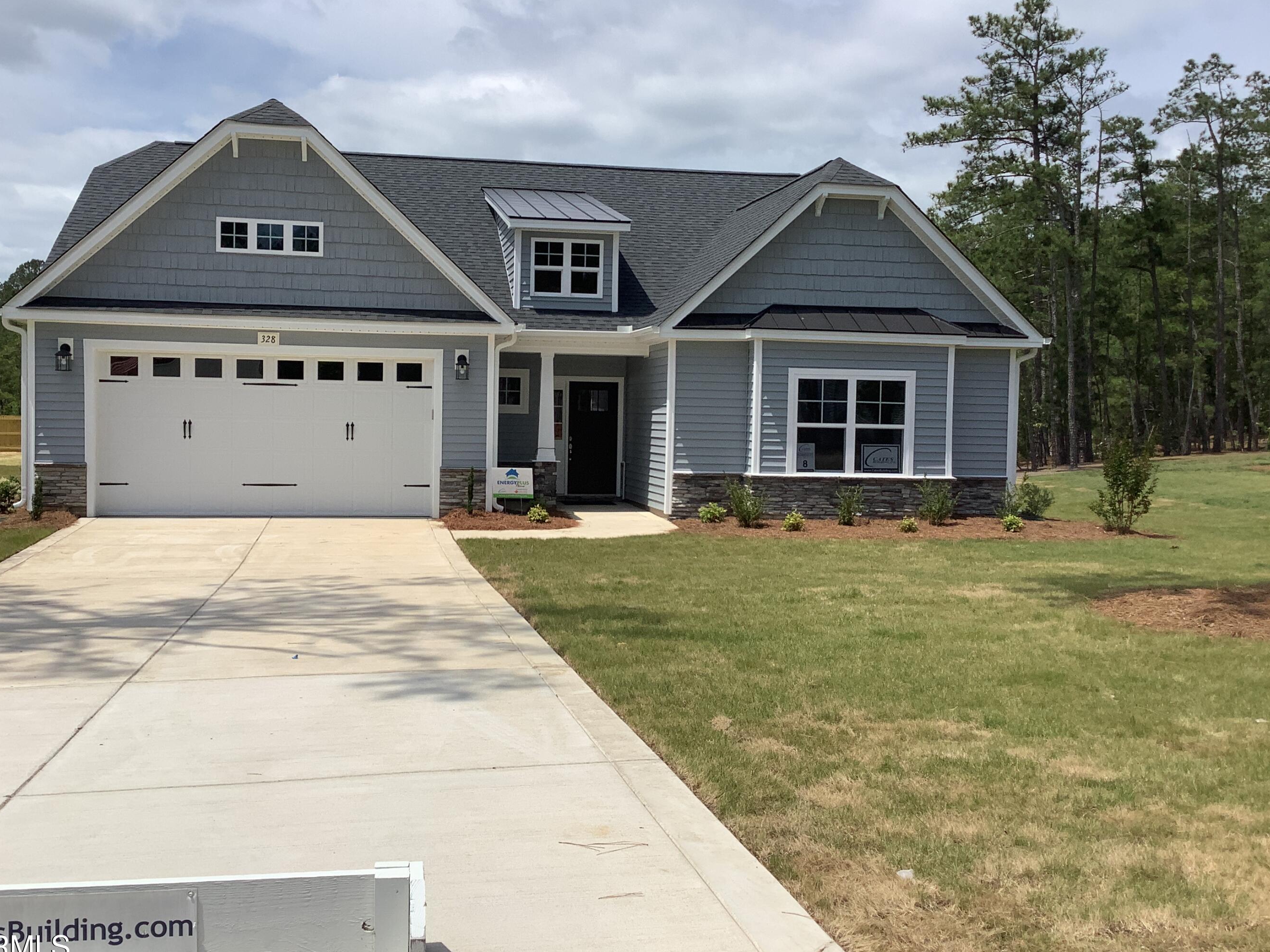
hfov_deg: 52.5
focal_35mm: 35
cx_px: 562
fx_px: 1284
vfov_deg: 40.7
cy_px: 459
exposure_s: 1/2551
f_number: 2.4
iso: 25
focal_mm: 3.3
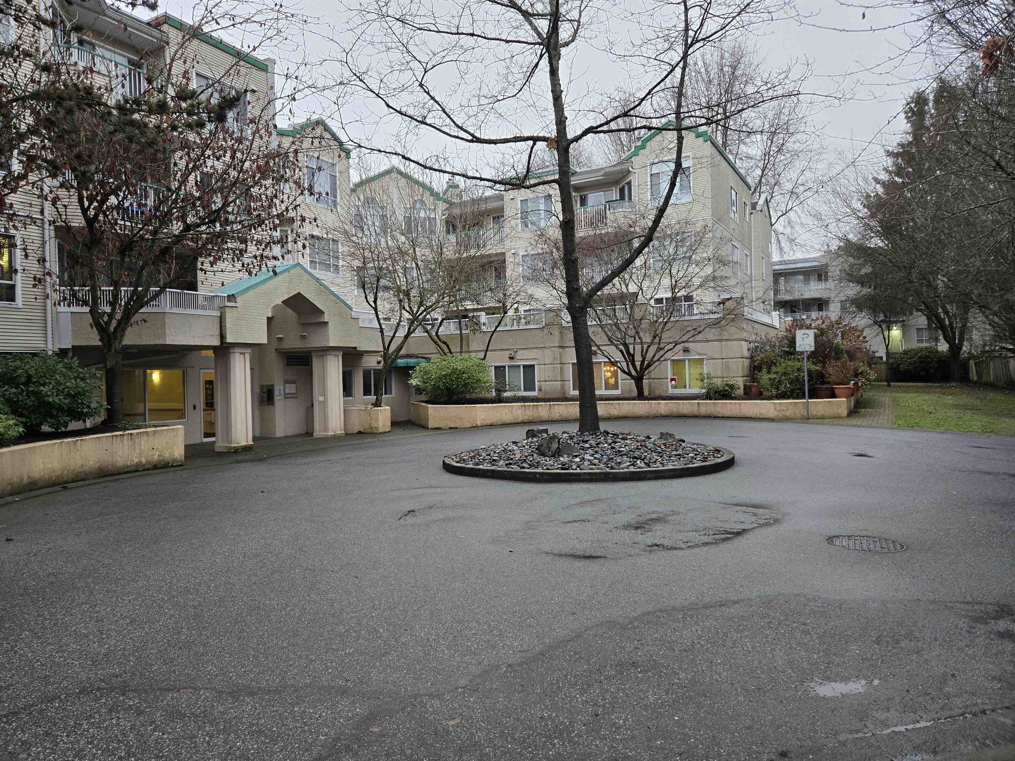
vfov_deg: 58.9
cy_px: 380
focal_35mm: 23
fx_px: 674
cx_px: 508
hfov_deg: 73.9
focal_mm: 5.4
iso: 160
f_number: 1.8
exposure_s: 1/180
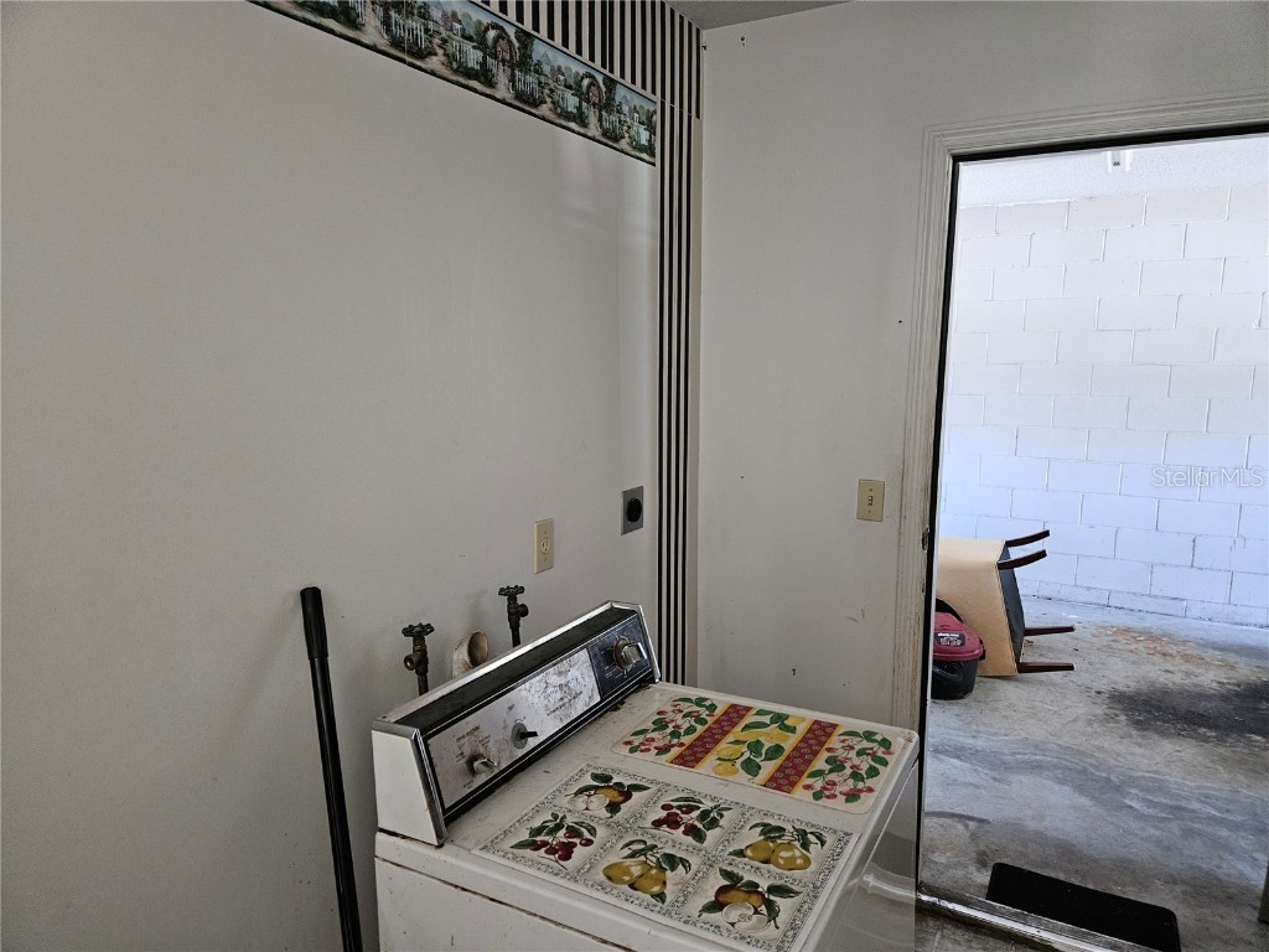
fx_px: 843
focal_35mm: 23
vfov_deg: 58.9
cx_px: 634
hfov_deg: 73.9
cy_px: 476
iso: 640
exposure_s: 1/60
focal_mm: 5.4
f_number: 1.8
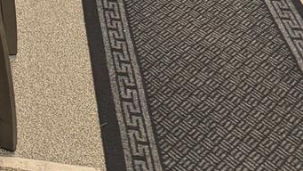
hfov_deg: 16.4
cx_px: -195
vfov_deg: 7.6
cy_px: -489
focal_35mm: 115
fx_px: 924
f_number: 1.78
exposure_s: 1/60
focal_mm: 6.76
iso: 125
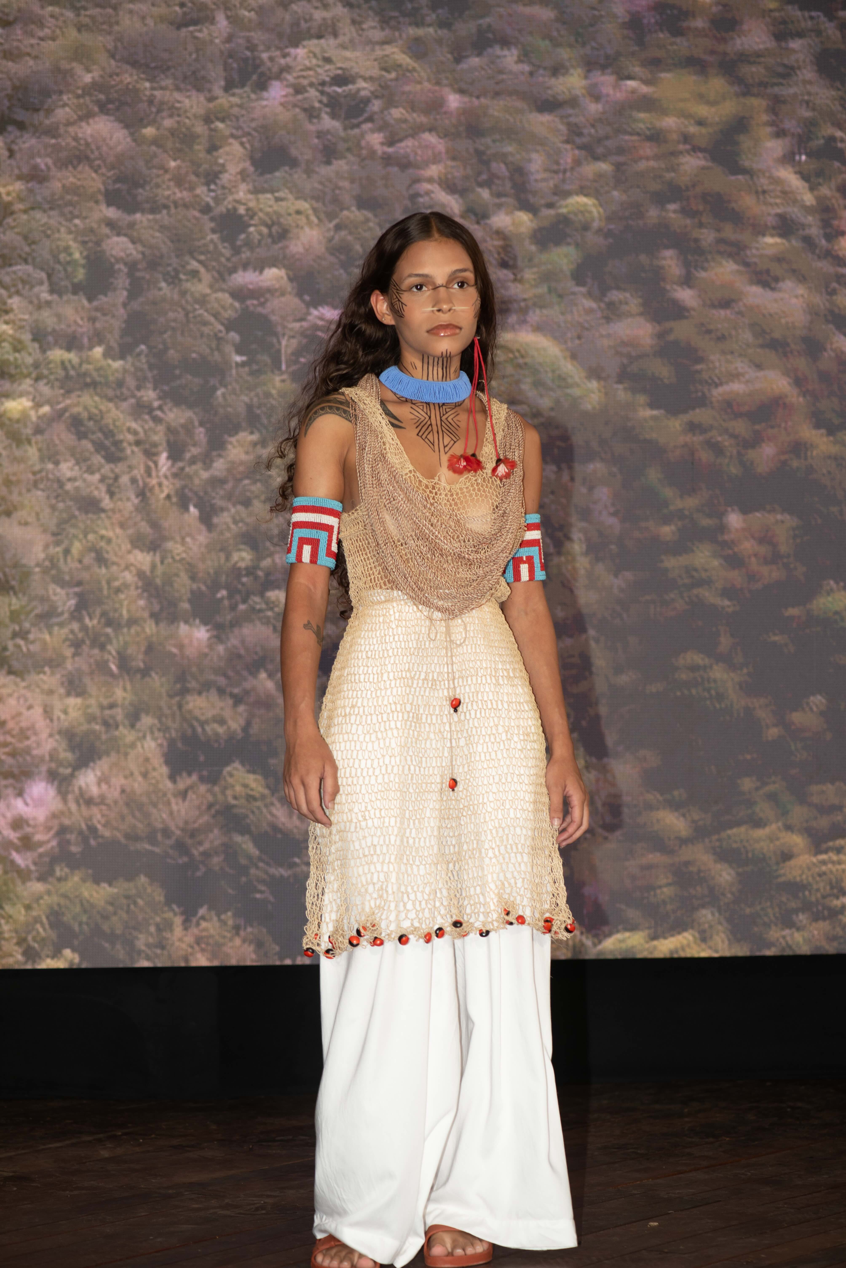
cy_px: 634
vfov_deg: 19.4
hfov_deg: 13.1
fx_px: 3698
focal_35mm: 105
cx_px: 423
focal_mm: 105
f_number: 4
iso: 320
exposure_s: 1/250
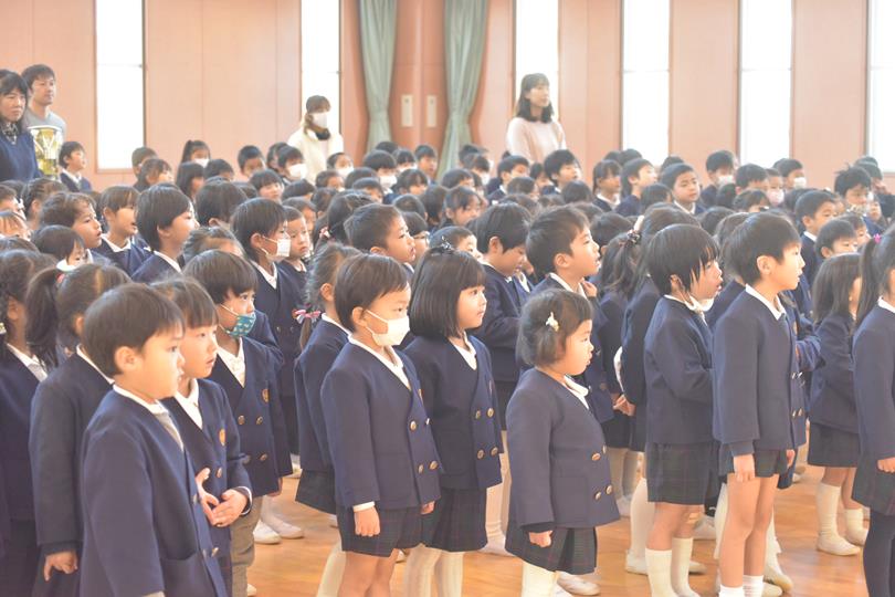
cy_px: 298
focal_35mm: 70
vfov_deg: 19.5
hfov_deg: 28.8
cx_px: 448
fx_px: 1740
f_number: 5.6
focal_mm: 70
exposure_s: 1/125
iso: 6400
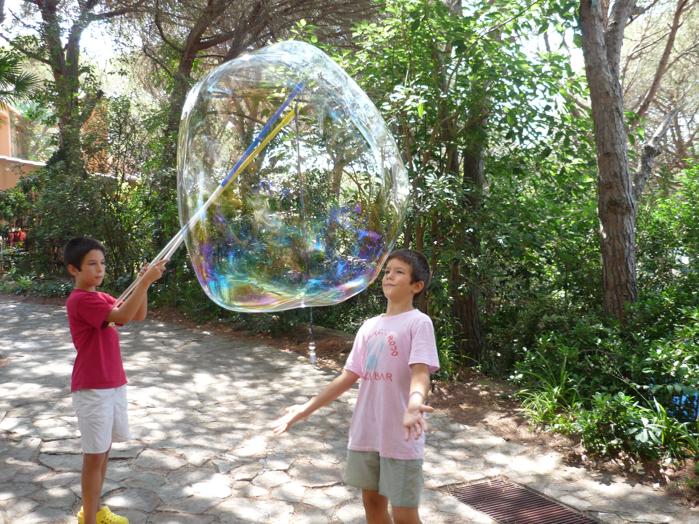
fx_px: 666
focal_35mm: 33
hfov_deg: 55.4
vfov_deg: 42.9
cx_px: 350
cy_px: 262
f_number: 2.8
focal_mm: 5.5
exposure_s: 1/60
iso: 100
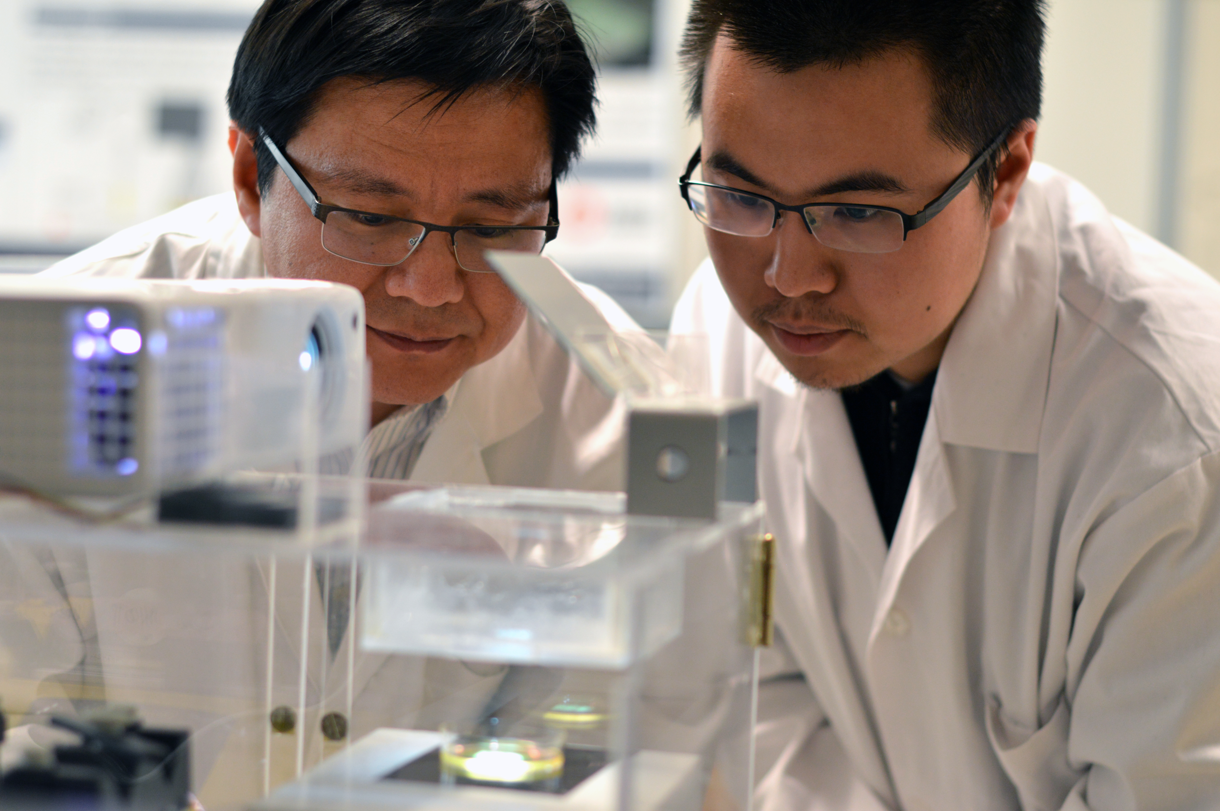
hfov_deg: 27.0
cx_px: 610
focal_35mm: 75
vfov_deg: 18.1
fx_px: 2539
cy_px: 406
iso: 400
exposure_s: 1/60
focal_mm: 50
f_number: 2.2
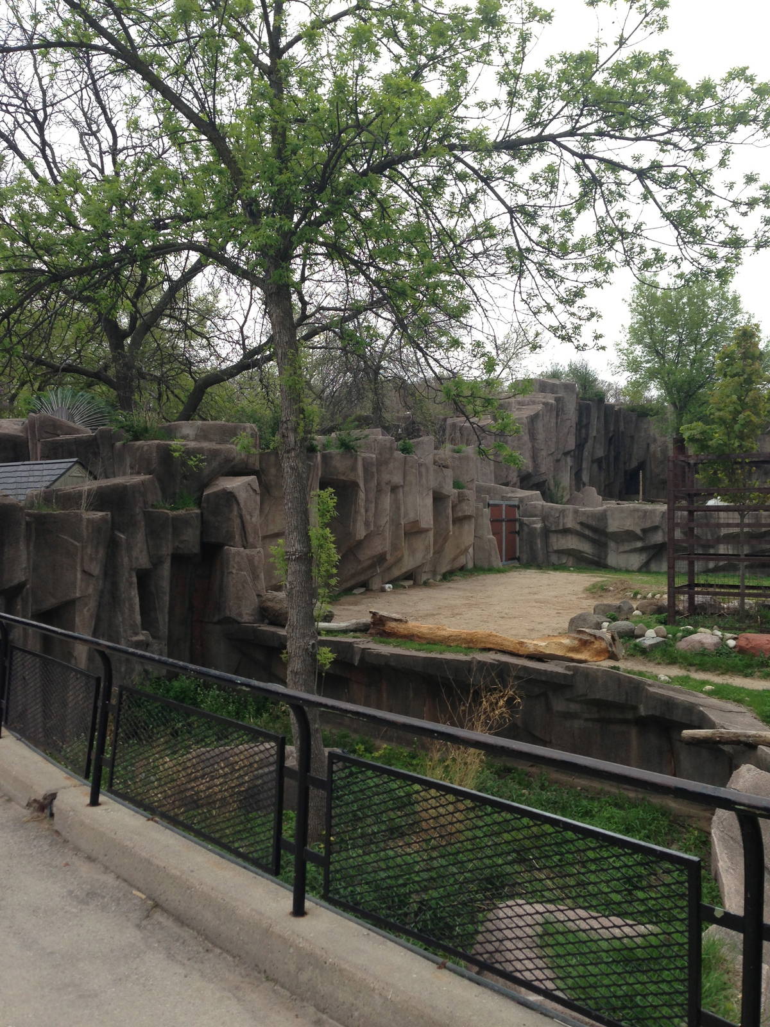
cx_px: 385
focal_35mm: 33
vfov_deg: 55.4
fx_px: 979
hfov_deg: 42.9
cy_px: 514
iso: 50
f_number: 2.4
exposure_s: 1/452
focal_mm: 4.13
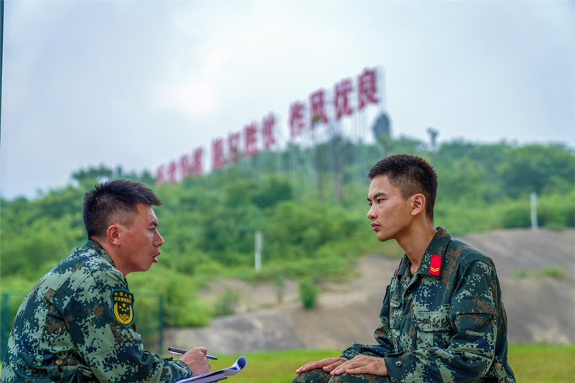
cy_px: 192
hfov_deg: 32.9
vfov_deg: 22.3
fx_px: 974
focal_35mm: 61
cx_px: 288
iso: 100
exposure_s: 1/250
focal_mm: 61
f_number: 2.8
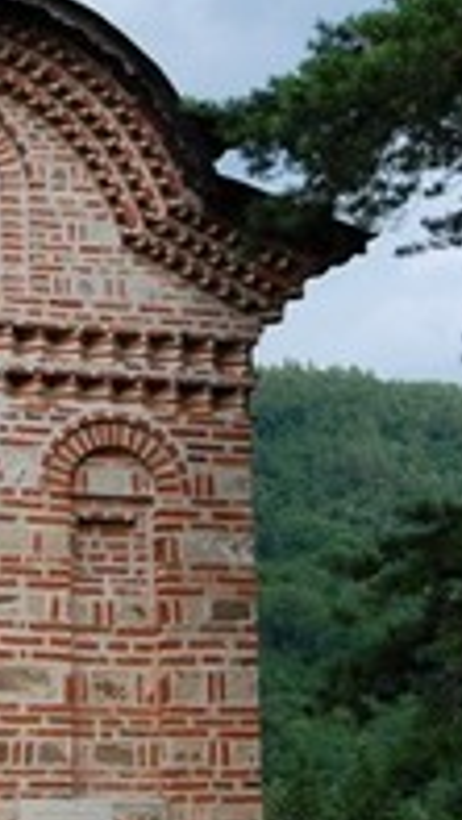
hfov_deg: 12.3
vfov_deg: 22.1
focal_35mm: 96
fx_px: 2088
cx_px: -100
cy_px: 262
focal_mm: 20
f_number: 7.1
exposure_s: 1/200
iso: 200
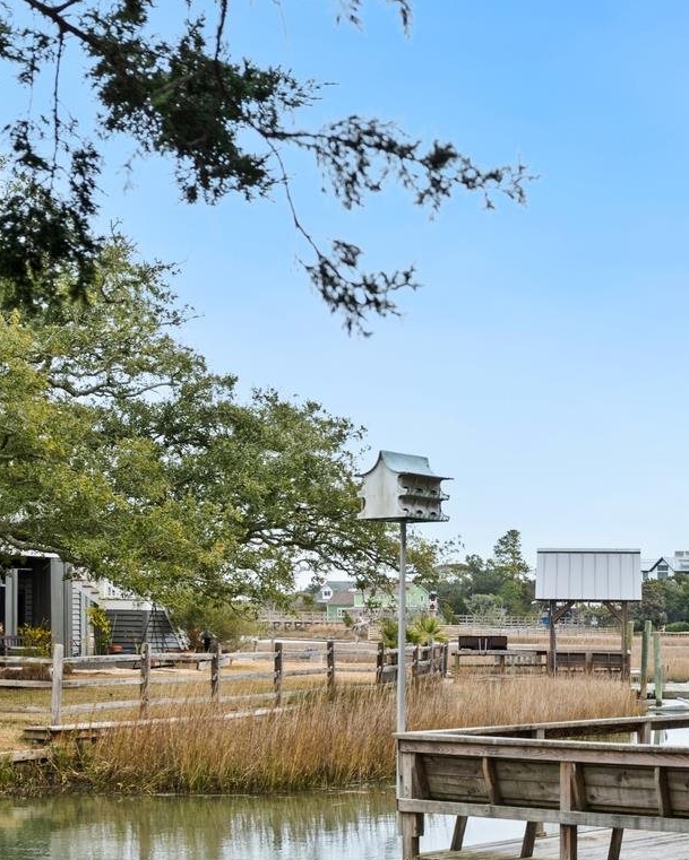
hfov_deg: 20.8
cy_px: 667
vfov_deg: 26.4
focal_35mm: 71
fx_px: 1809
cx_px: 712
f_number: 5.6
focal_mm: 30
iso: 110
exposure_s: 1/250
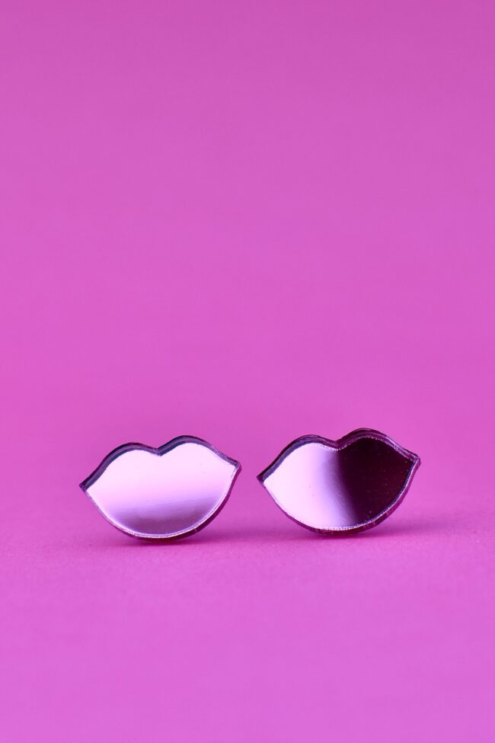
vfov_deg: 28.8
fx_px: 1444
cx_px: 248
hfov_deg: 19.5
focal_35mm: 70
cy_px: 372
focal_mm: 35
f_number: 5.6
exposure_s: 1/250
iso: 250
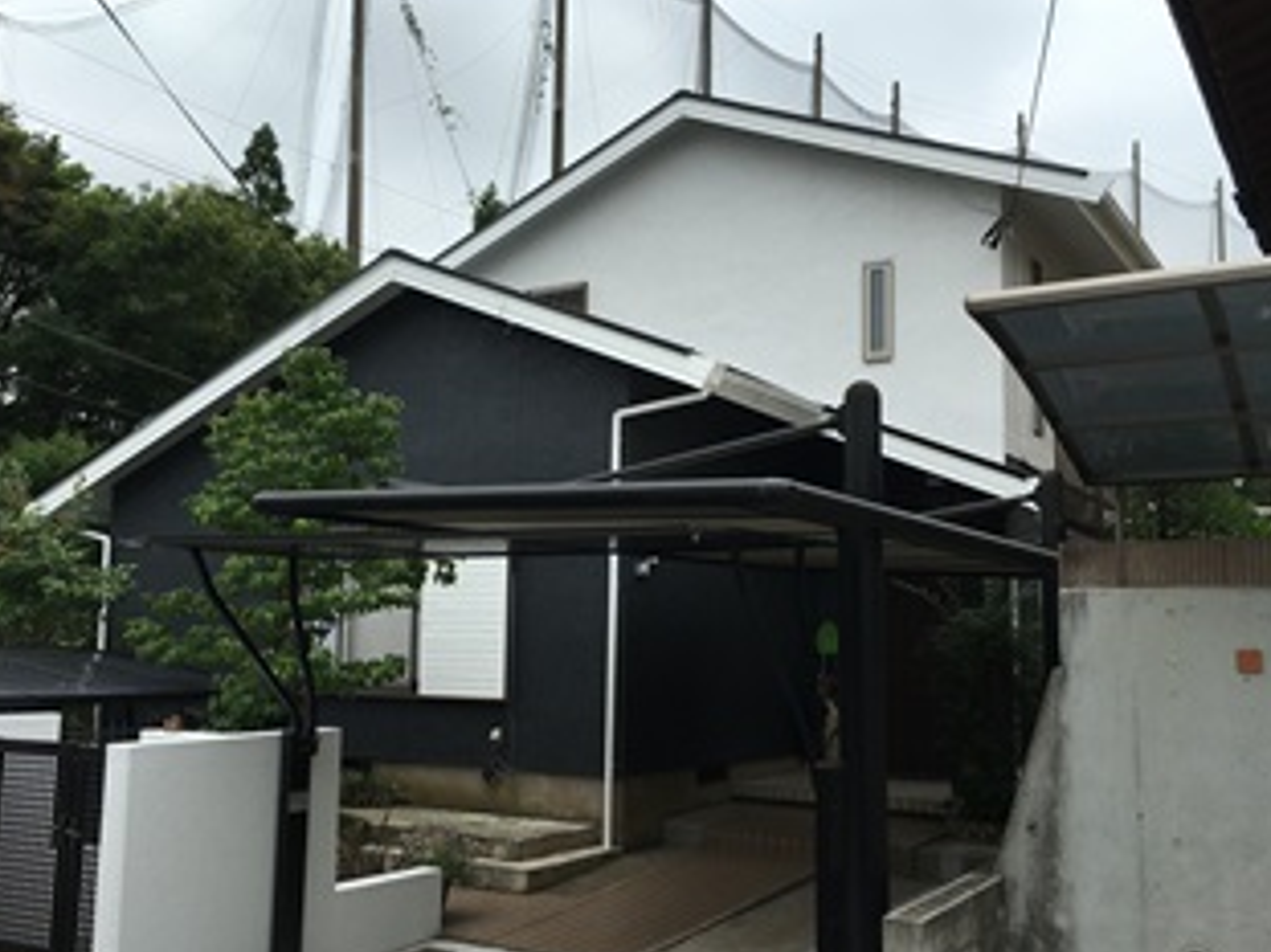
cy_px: 496
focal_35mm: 35
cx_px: 623
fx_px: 1285
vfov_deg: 40.7
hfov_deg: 52.6
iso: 25
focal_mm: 4.15
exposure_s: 1/874
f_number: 2.2
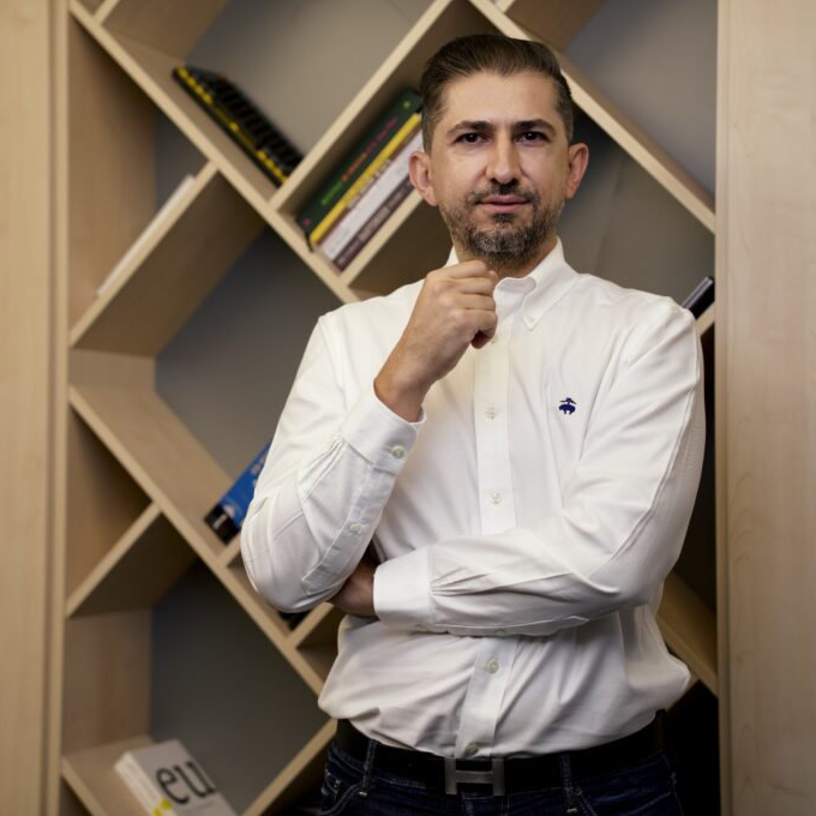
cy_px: 409
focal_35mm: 64
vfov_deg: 26.9
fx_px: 1707
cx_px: 379
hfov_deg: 26.9
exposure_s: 1/250
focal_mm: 50
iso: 200
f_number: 2
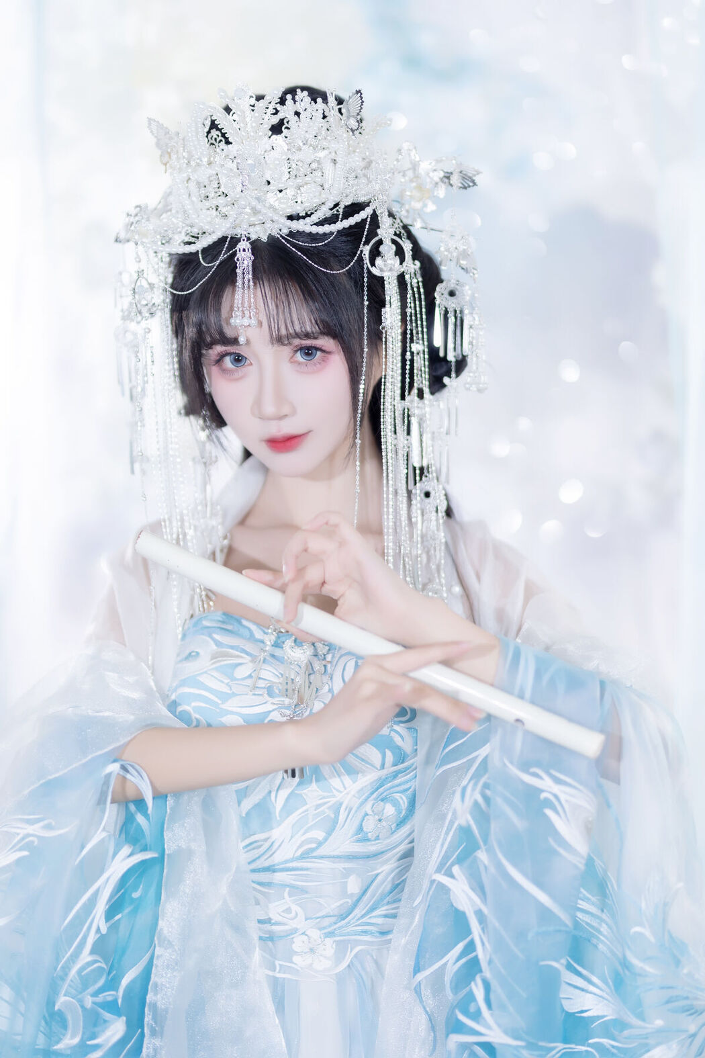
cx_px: 352
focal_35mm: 85
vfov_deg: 23.9
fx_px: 2497
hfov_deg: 16.1
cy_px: 529
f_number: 1.4
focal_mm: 85
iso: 100
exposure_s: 1/250
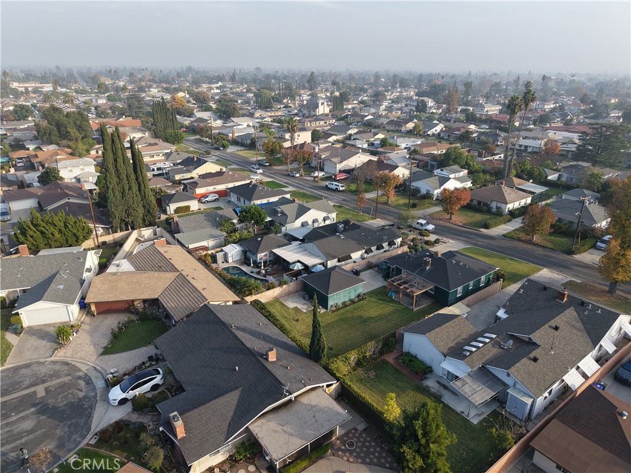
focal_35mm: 24
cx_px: 316
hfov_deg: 71.6
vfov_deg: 56.8
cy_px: 236
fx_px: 437
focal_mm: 8.67
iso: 100
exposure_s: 1/800
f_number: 1.8
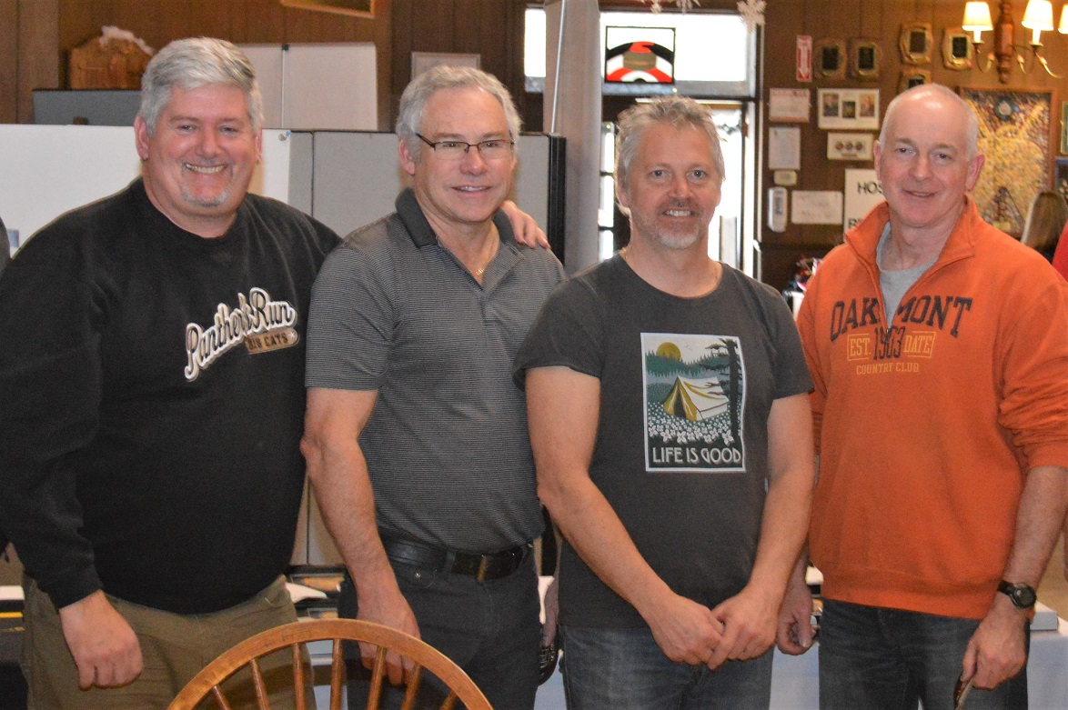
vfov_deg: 30.8
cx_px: 534
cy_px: 355
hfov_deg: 45.0
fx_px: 1290
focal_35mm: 44
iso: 3200
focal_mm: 29
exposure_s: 1/60
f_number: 4.5
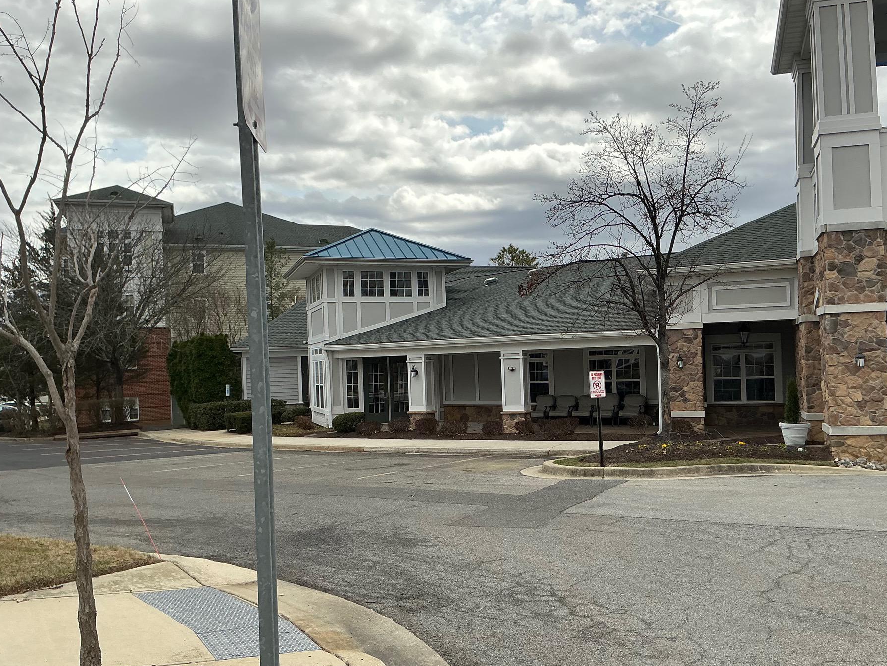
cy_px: 368
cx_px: 495
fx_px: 820
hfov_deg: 56.7
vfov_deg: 44.1
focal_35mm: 32
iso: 25
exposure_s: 1/2667
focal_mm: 3
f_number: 1.8
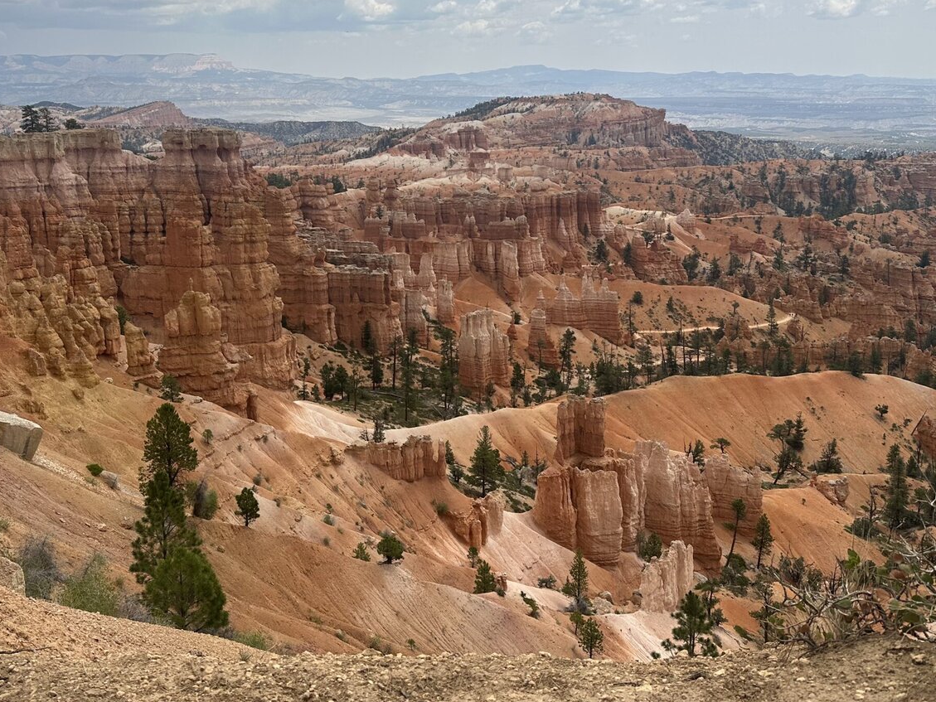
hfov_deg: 53.7
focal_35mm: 34
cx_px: 392
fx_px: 919
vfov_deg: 41.5
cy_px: 271
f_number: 1.78
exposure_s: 1/5848
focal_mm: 6.86
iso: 80
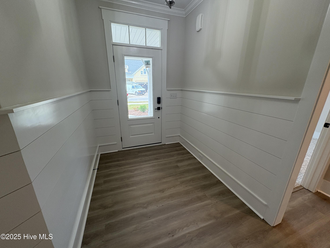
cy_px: 124
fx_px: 133
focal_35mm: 14
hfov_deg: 102.1
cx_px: 165
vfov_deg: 85.7
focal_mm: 2.22
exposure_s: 1/120
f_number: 2.2
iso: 200
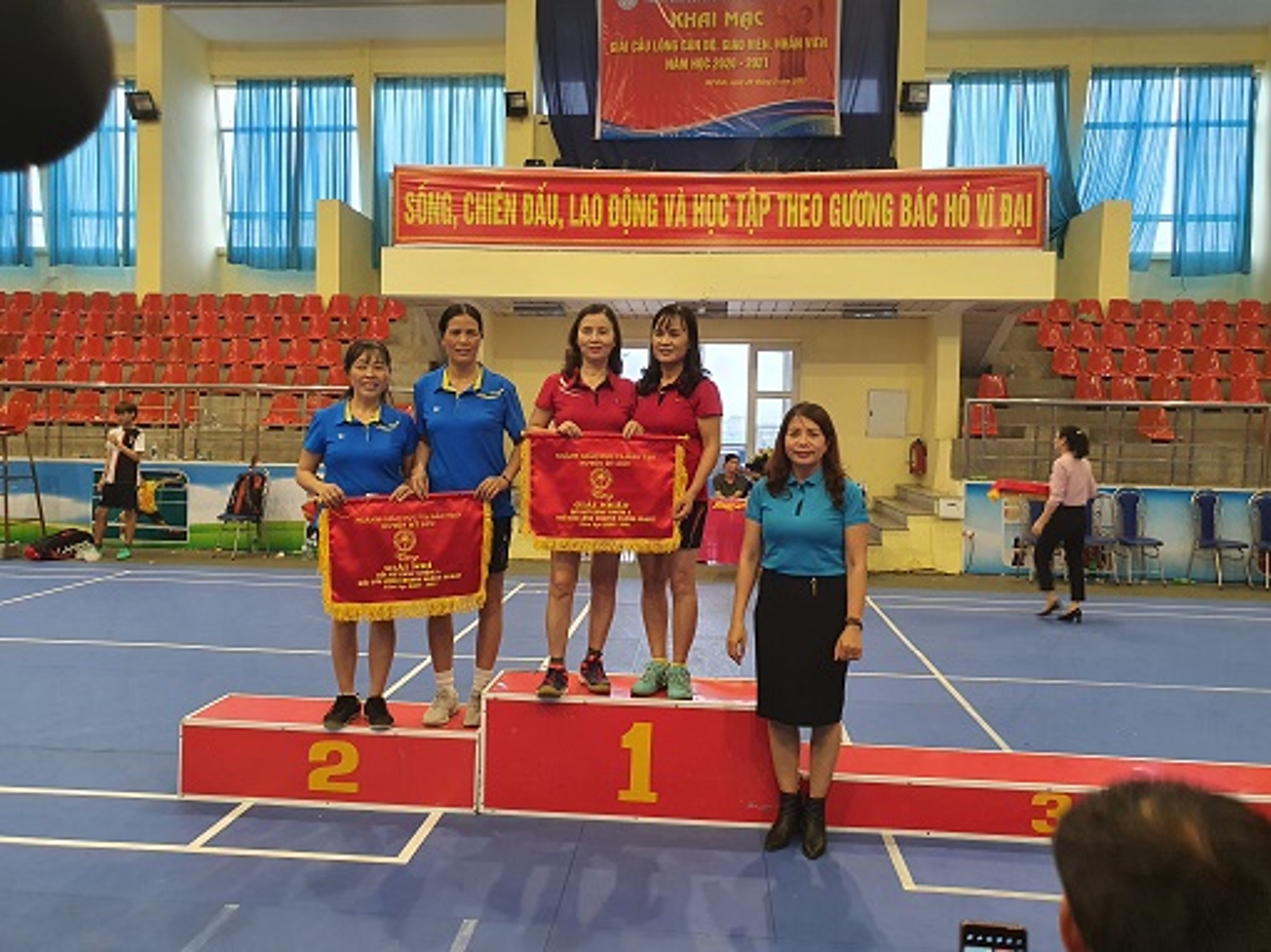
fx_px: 954
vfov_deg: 53.0
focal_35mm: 26
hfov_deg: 67.3
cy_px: 476
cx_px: 636
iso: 250
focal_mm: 4.3
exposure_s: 1/50
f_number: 2.4
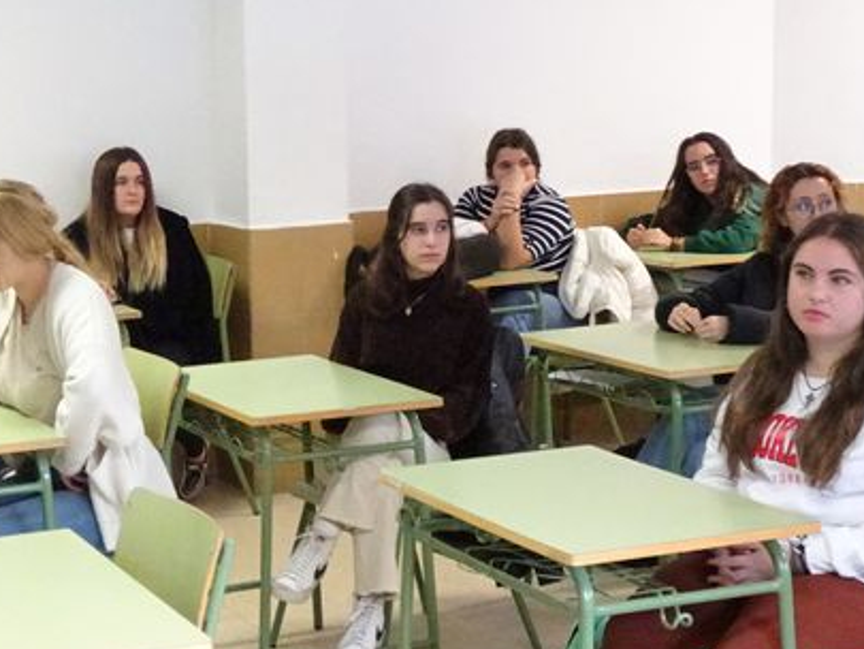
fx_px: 1823
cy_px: 290
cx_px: 105
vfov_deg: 20.2
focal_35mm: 73
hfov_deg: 25.9
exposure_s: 1/60
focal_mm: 6.37
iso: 2000
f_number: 4
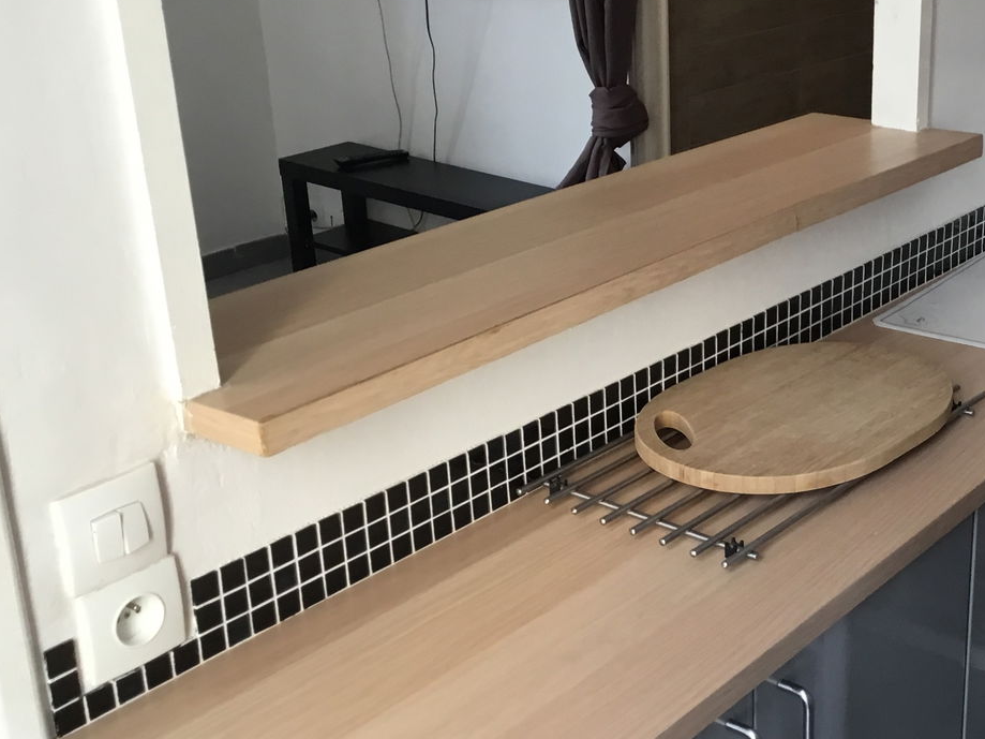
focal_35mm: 54
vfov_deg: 27.0
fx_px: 1536
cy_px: 361
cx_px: 785
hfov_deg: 34.5
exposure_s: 1/33
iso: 64
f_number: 2.4
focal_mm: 3.3
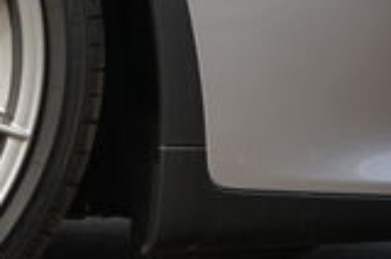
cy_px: -51
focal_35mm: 178
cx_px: -247
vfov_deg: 7.6
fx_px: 1929
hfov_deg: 11.0
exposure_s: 1/400
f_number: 4
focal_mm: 37
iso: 125
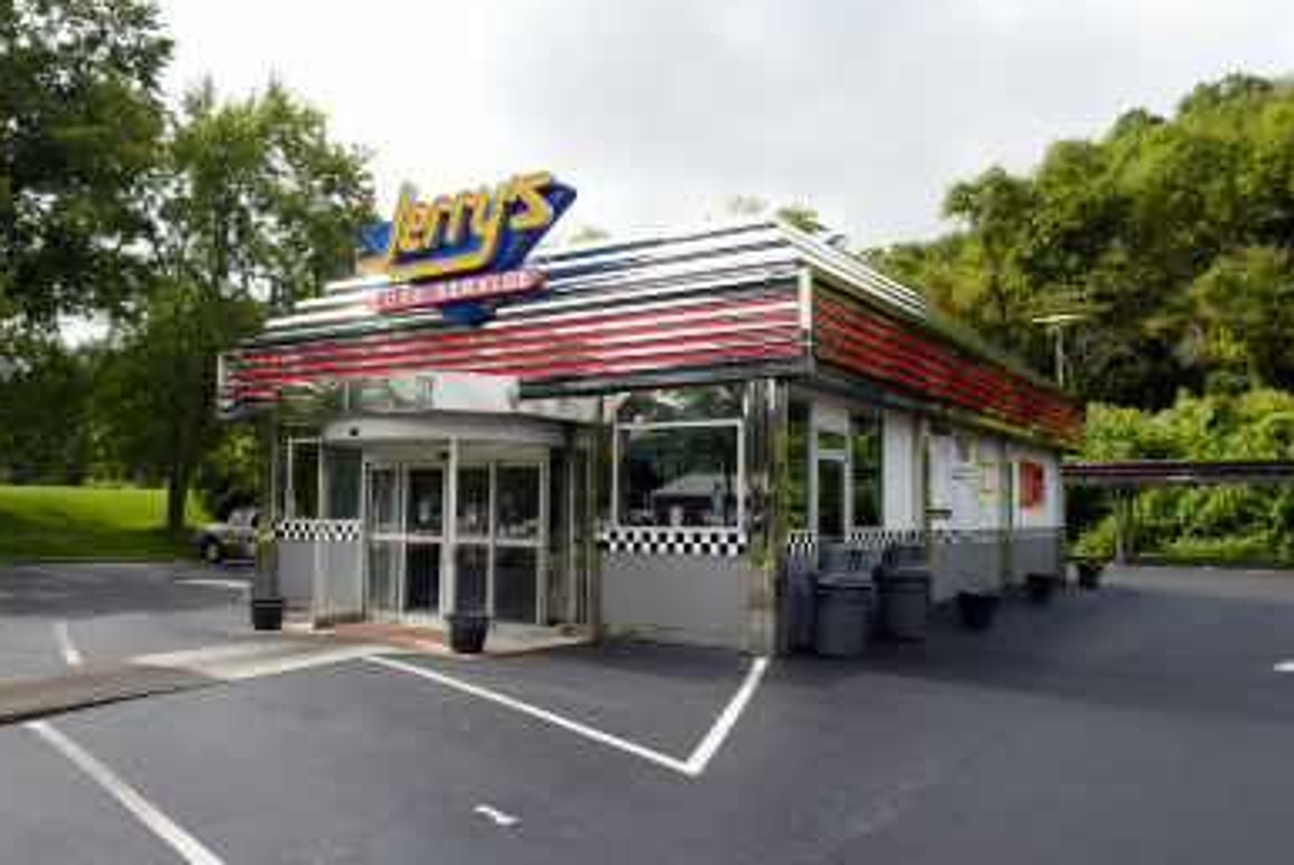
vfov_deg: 45.0
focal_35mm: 29
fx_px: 1043
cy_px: 427
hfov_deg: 63.6
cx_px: 630
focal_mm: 28
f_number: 2.8
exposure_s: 1/800
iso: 100
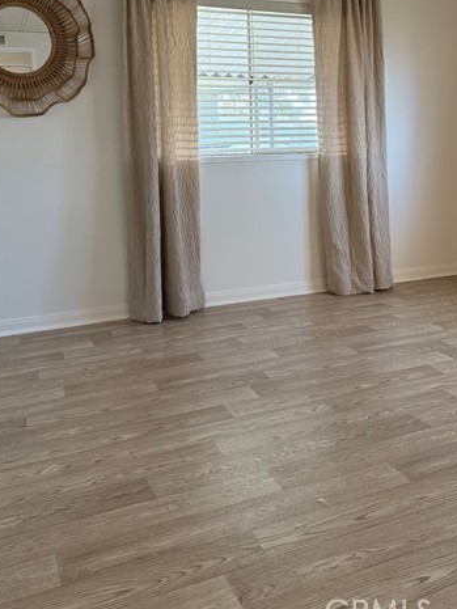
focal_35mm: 33
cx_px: 232
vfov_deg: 54.4
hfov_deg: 43.0
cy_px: 211
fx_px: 581
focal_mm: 6.76
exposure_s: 1/120
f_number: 1.78
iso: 320
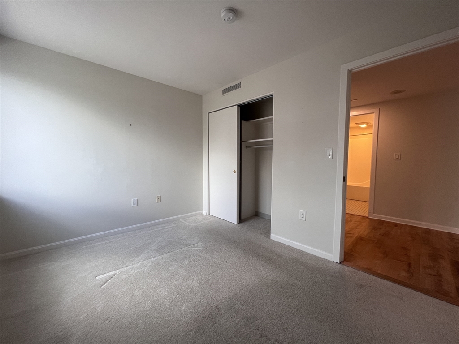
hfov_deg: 106.2
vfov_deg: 89.9
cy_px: 172
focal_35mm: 13
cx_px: 230
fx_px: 172
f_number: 1.8
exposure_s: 1/120
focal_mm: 1.57
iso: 100
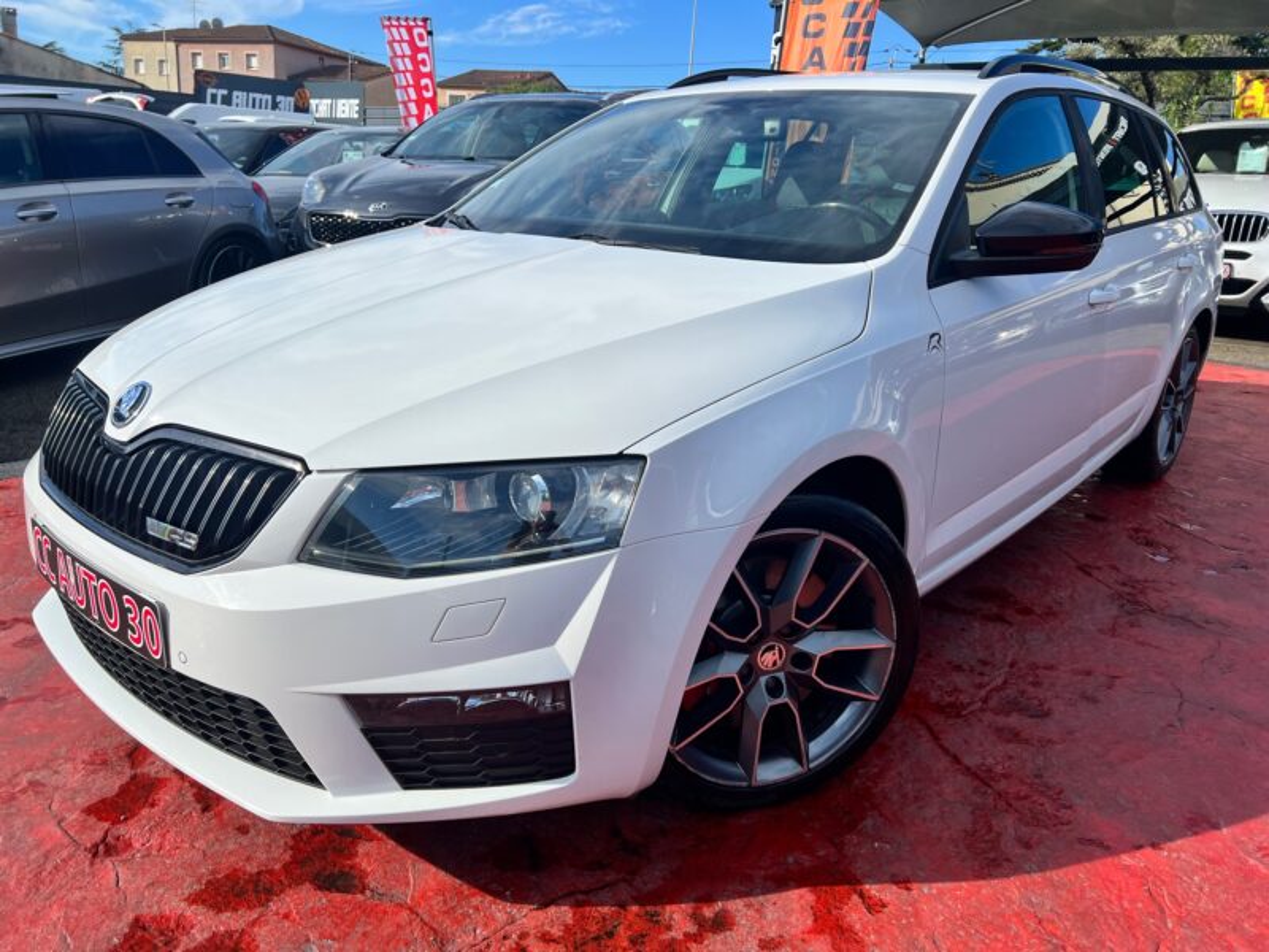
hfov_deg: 67.3
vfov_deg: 53.1
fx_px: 953
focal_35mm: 26
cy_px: 476
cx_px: 634
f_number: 1.5
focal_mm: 5.7
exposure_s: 1/4630
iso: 50
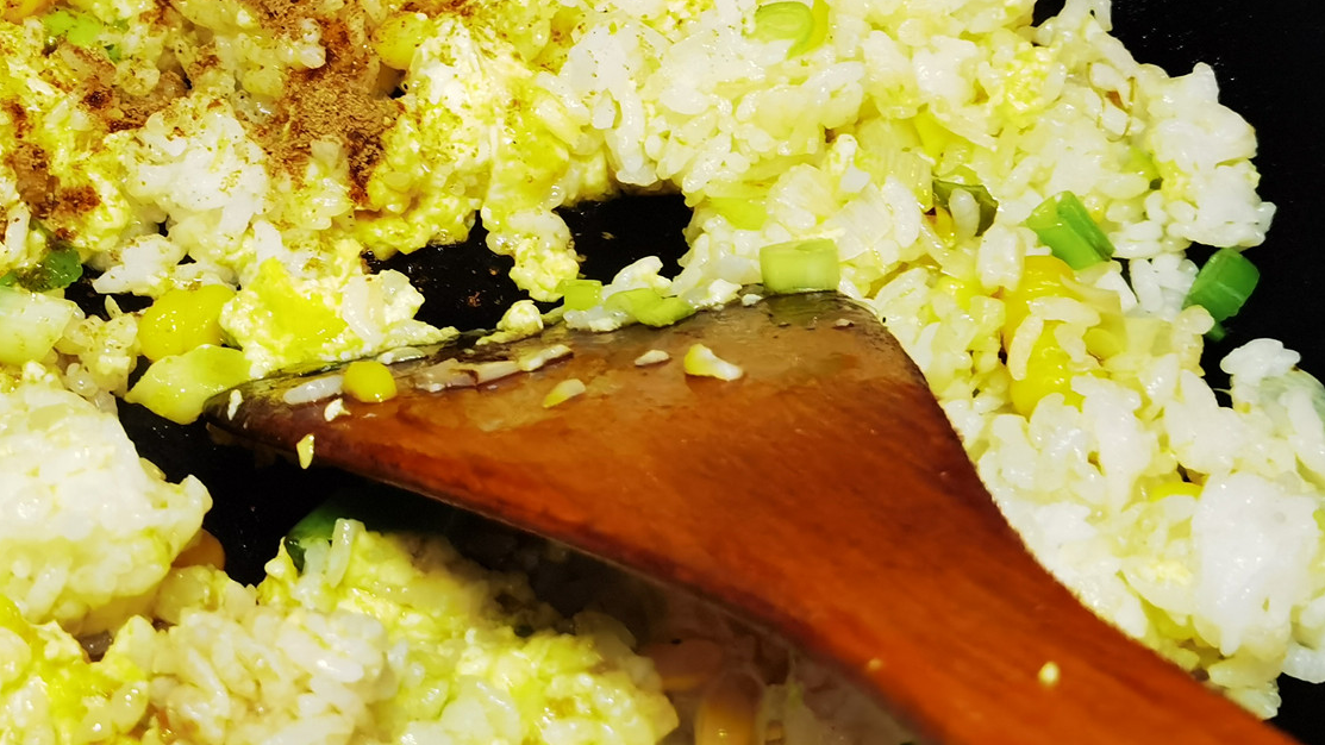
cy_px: 171
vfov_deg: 13.1
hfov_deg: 23.0
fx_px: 3232
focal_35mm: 92
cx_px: 388
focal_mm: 6.71
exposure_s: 1/33.3
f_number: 1.9
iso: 250
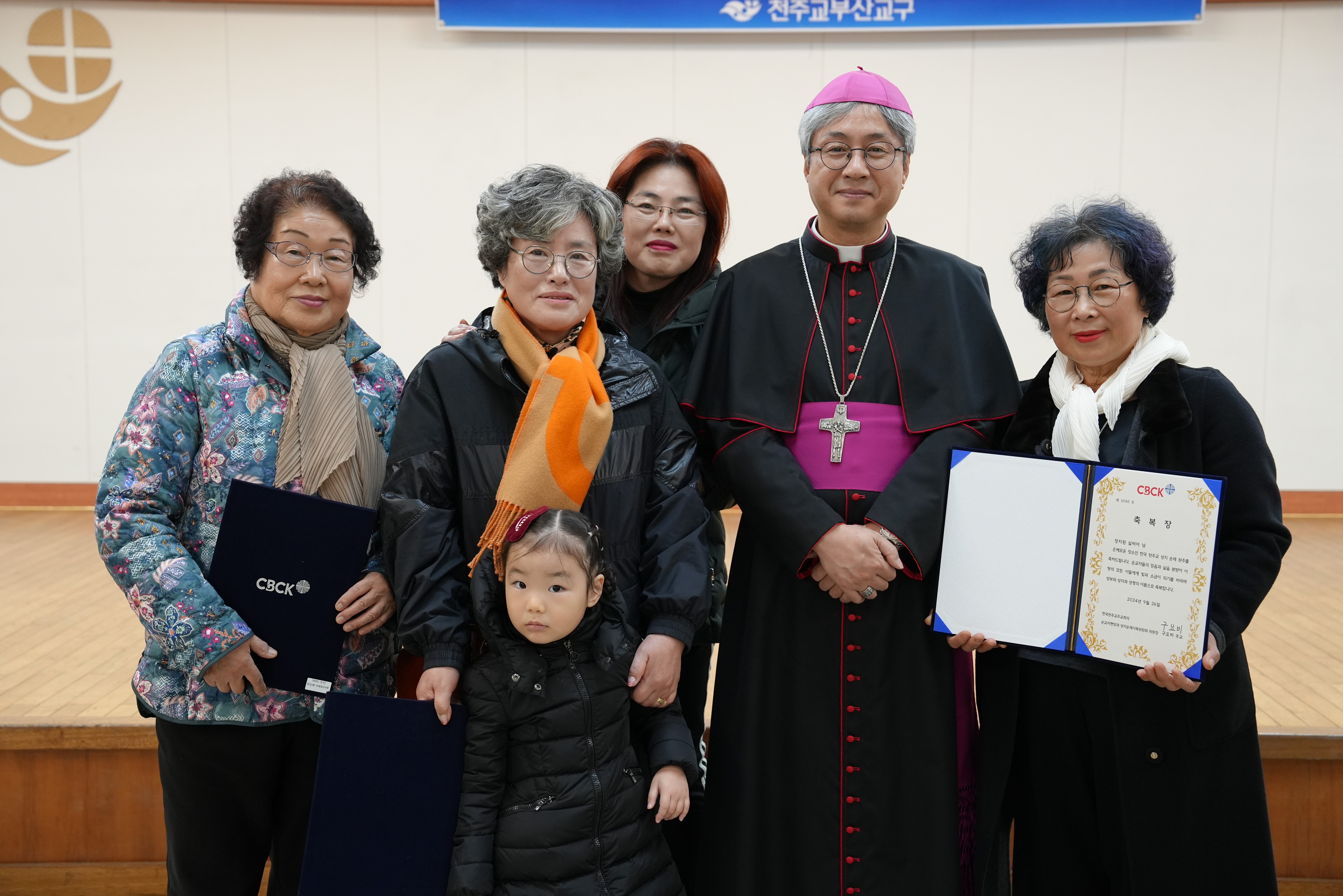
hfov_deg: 41.1
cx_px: 672
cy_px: 448
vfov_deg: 28.1
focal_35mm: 48
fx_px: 1791
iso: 2000
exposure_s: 1/160
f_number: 4
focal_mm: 48
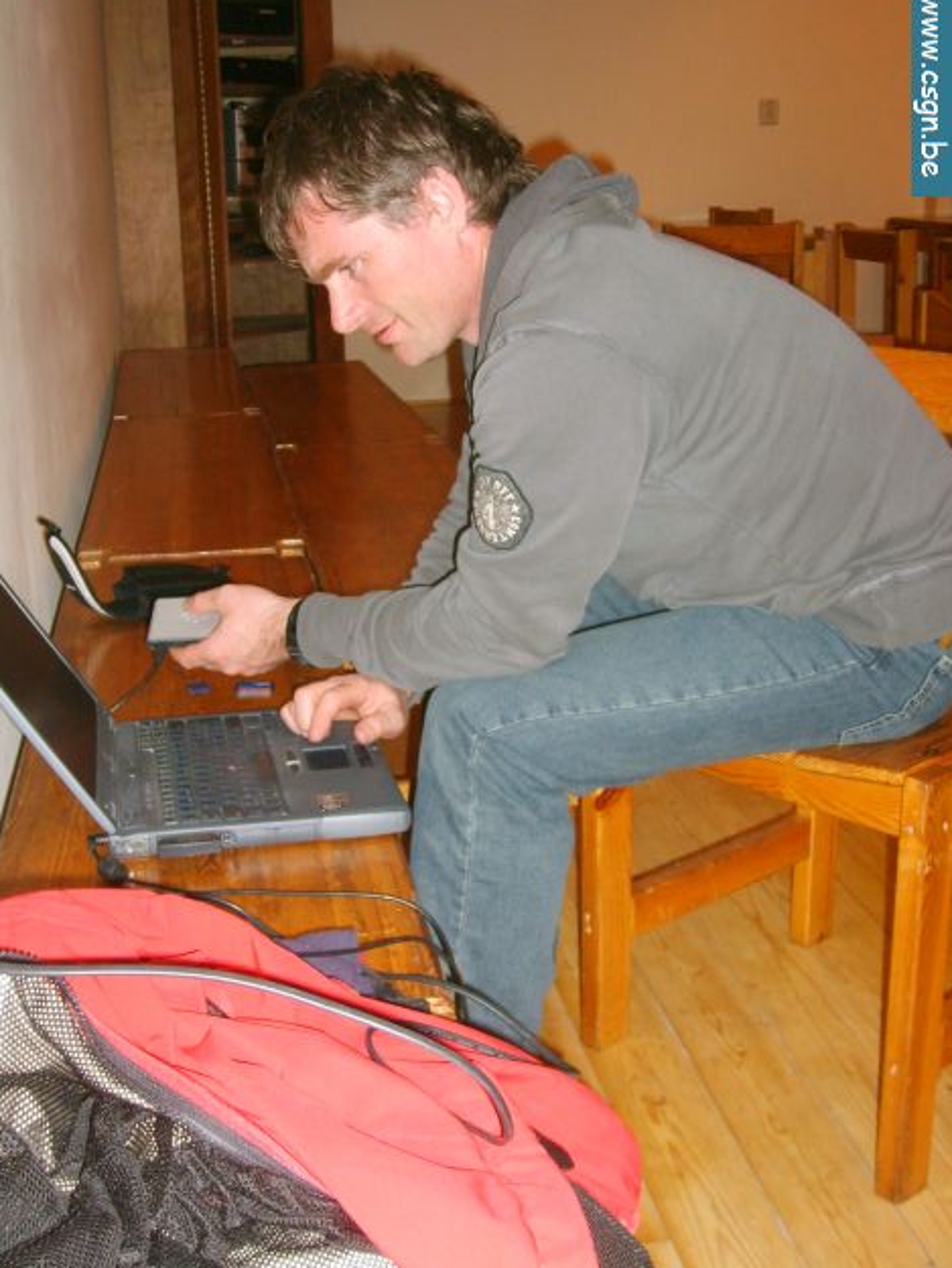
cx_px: 471
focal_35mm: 44
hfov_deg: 32.9
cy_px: 623
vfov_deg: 42.9
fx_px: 1613
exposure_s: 1/45
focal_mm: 7.2
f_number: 3
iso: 184
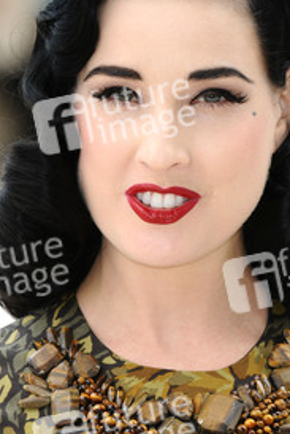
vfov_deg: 4.7
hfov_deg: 3.1
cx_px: 161
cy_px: 196
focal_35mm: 438
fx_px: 5285
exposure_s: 1/250
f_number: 5.6
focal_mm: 200
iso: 320
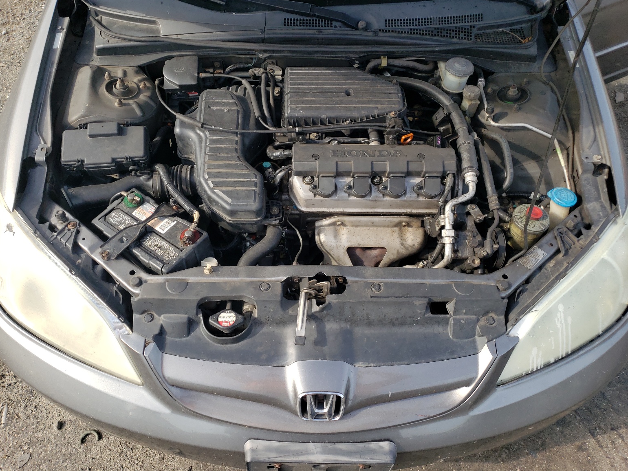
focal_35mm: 27
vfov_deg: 51.4
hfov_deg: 65.3
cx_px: 316
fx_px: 490
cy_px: 228
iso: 50
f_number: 1.5
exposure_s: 1/1111
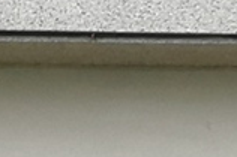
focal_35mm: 426
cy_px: 232
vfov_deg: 3.2
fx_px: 2802
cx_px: -158
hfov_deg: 4.8
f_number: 2.2
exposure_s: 1/100
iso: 100
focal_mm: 3.84
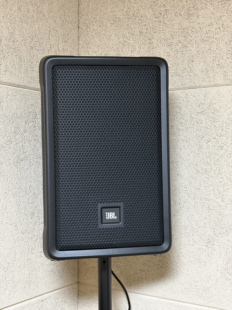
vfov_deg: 36.8
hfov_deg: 28.0
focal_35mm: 52
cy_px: 155
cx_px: 116
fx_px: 465
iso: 250
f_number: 1.6
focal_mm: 5.96
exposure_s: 1/30
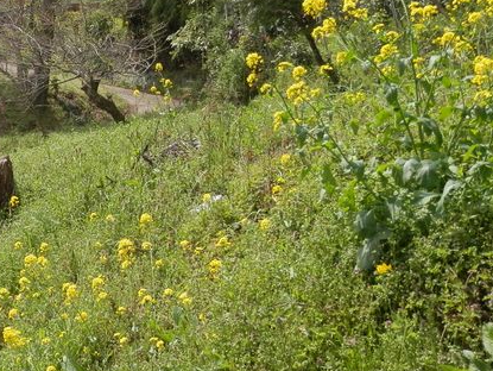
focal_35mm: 52
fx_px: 741
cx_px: 101
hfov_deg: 35.6
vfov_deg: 27.3
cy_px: 55
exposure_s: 1/400
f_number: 3.2
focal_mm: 5
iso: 80
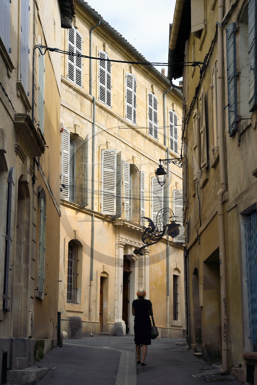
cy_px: 192
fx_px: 750
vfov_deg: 28.8
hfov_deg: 19.5
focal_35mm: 70
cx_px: 128
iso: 200
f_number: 20
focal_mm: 70
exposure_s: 1/100
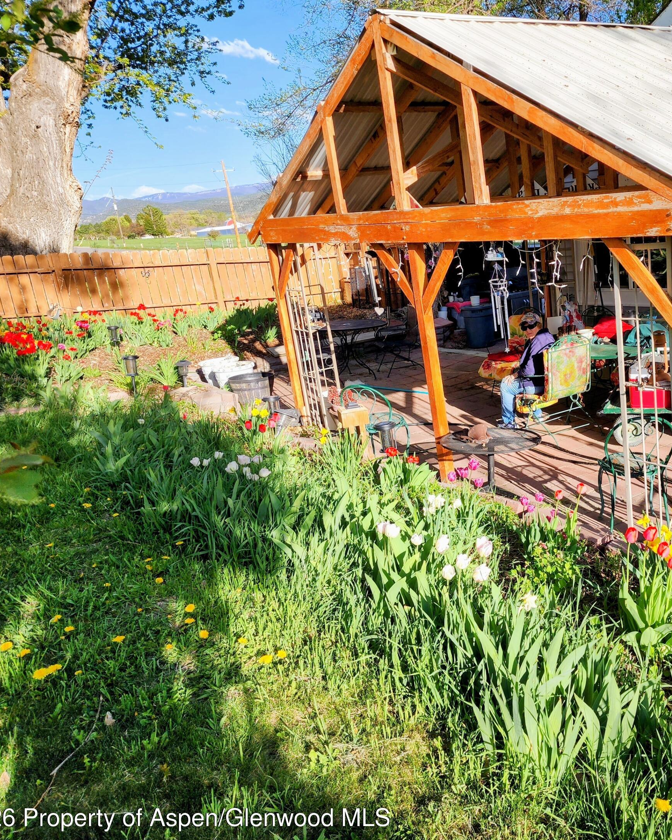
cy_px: 423
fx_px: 771
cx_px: 521
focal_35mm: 31
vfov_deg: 57.2
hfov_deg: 45.1
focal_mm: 6.4
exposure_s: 1/621
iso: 12
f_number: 1.8
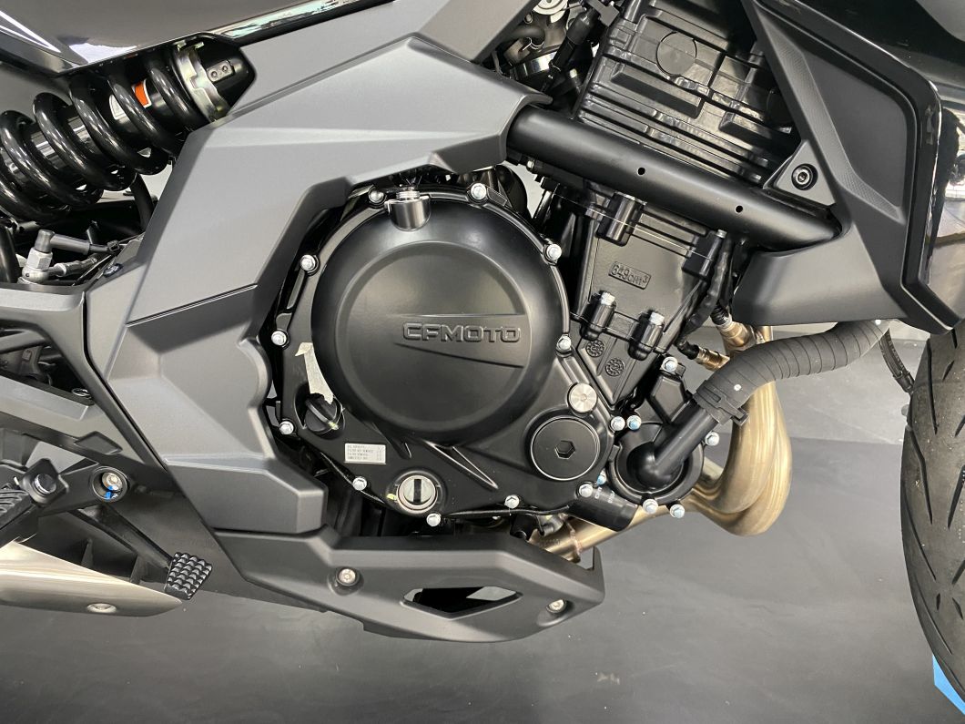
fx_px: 725
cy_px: 362
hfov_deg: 67.3
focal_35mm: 26
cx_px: 482
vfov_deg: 53.1
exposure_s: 1/50
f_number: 1.8
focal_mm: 4.25
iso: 400
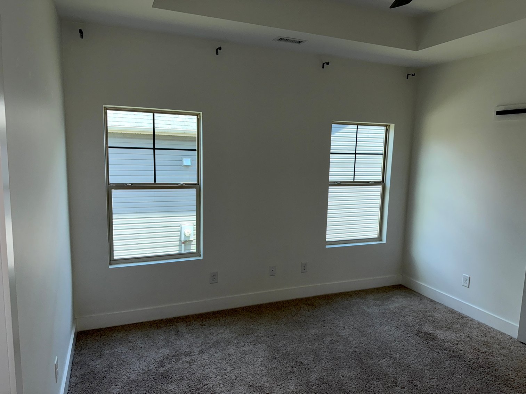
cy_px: 197
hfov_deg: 71.6
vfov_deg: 56.8
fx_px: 365
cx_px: 263
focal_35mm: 24
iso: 100
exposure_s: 1/35
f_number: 1.78
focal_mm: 6.76
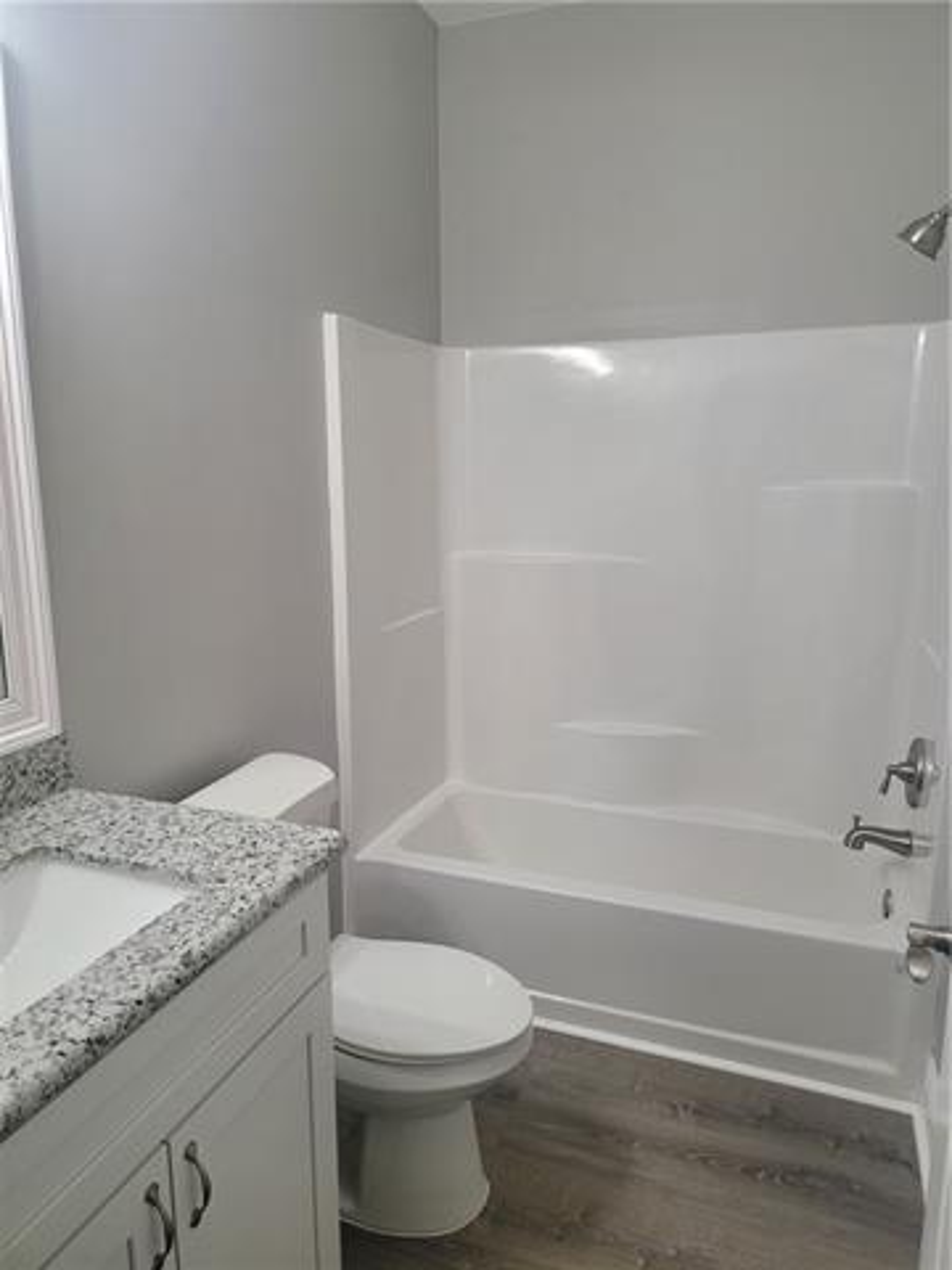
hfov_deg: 53.1
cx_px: 476
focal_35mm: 26
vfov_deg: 67.3
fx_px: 953
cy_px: 635
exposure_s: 1/120
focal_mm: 5
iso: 200
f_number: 1.8
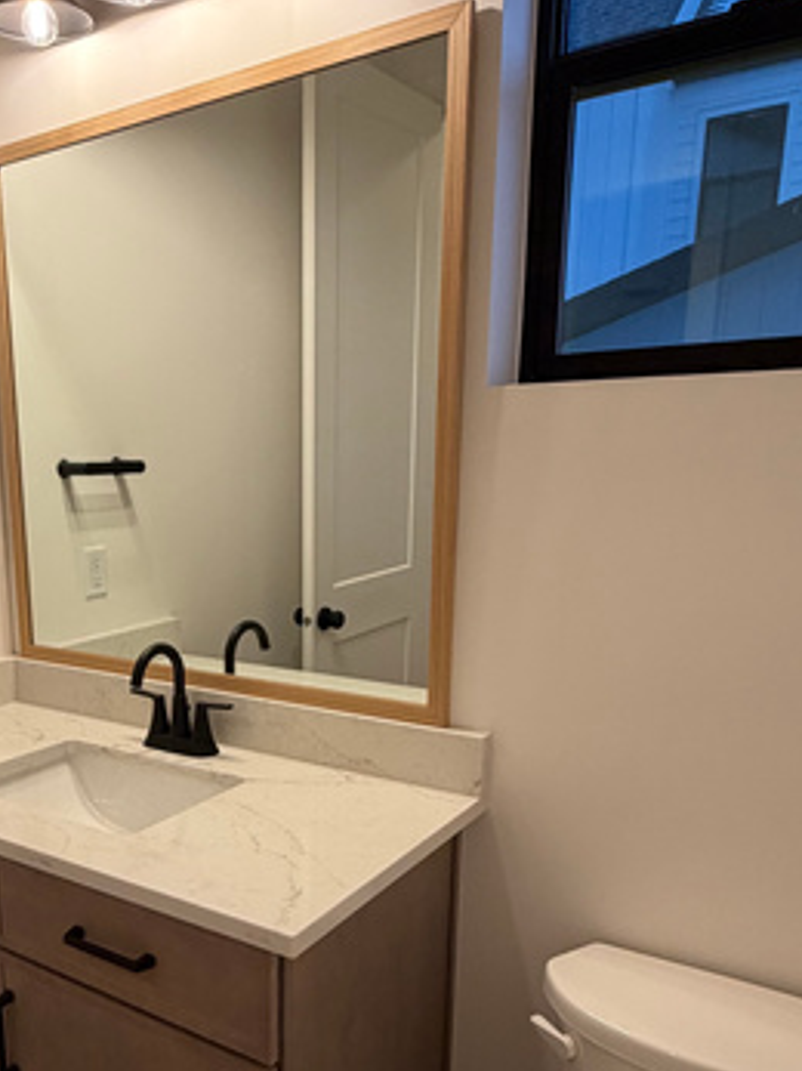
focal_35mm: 31
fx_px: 958
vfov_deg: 57.3
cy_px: 701
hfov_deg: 44.4
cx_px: 234
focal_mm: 2.22
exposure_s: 1/120
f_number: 2.2
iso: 200
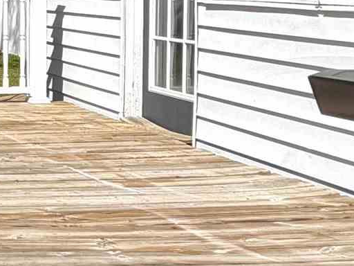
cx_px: -263
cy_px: 8
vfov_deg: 17.2
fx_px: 859
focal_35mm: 84
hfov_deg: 18.7
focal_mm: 2.22
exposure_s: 1/1312
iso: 20
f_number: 2.2
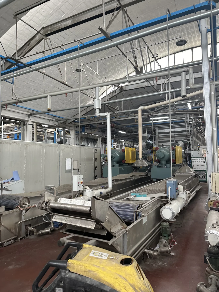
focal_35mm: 24
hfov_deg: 56.8
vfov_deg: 71.6
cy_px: 146
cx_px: 110
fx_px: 202
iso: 160
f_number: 1.78
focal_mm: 6.86
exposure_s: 1/121
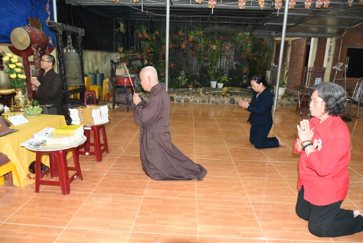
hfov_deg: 73.7
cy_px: 122
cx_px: 182
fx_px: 242
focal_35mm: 24
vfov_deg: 53.2
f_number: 6.3
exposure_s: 1/80
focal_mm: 24
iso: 12800
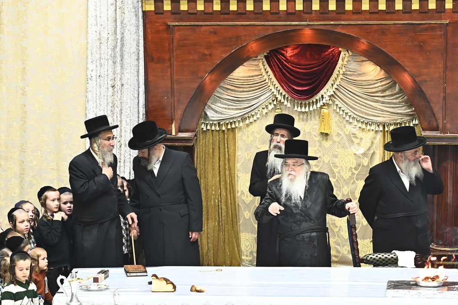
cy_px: 192
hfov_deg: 11.4
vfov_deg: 7.6
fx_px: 2289
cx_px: 276
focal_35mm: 180
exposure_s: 1/160
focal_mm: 135
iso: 1600
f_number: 6.3
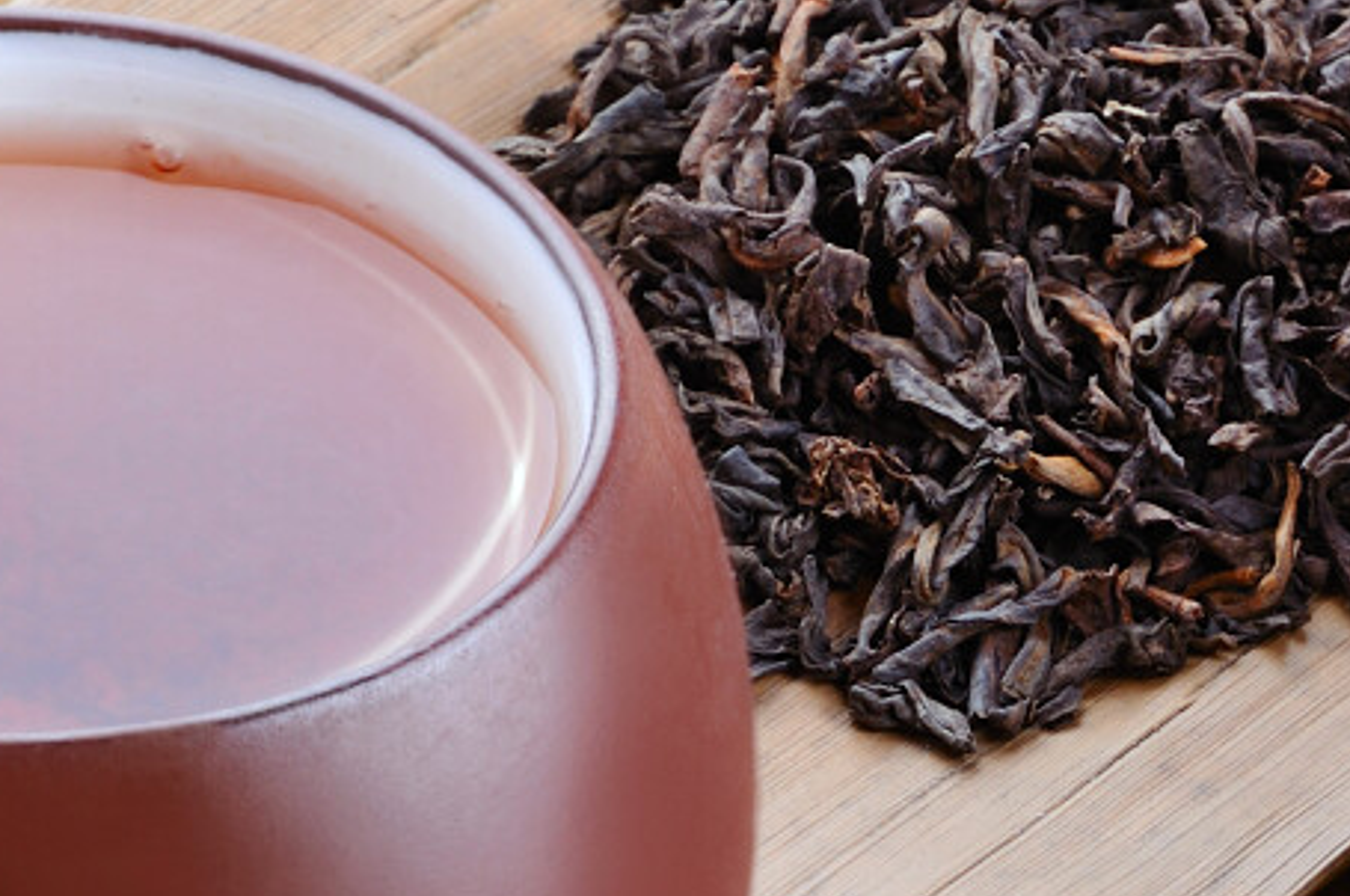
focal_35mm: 358
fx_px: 13421
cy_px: 724
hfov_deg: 5.8
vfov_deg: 3.8
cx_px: 1047
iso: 100
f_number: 14
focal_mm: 85
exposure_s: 1/250
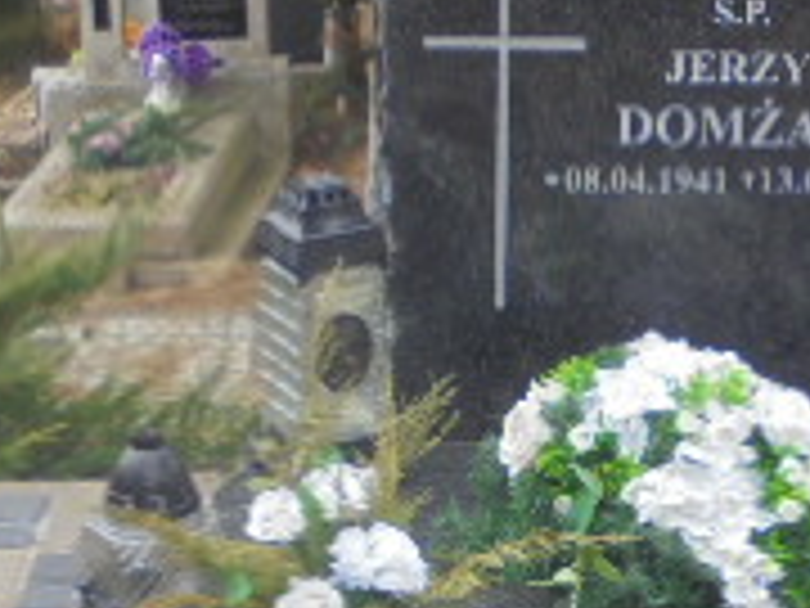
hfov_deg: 16.3
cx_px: 504
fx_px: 2831
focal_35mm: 121
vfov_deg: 12.1
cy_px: 590
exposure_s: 1/40
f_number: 4
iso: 100
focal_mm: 6.1
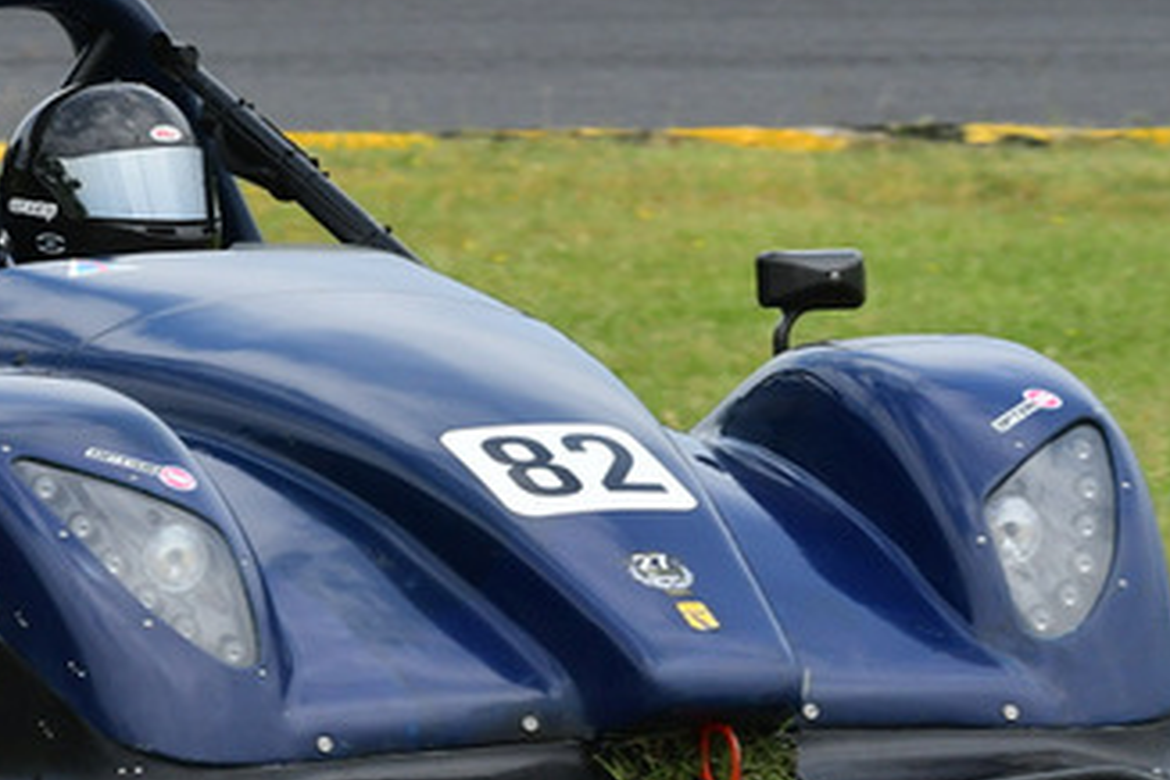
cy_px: 240
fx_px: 28663
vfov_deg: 1.6
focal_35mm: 882
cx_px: 32
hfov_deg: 2.3
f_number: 10
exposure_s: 1/640
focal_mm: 240
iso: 500
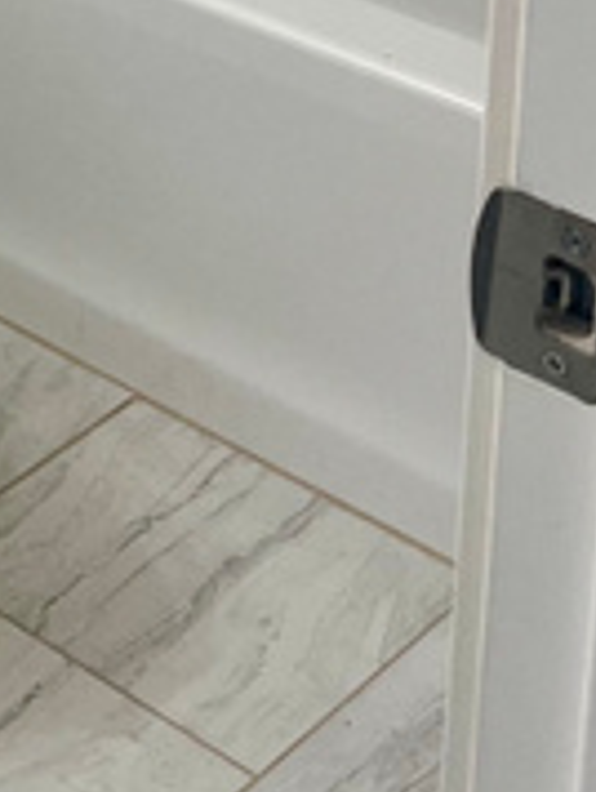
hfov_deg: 11.8
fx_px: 2565
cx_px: -596
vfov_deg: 15.8
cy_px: -481
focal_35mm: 112
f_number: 1.6
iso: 64
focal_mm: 5.1
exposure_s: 1/120
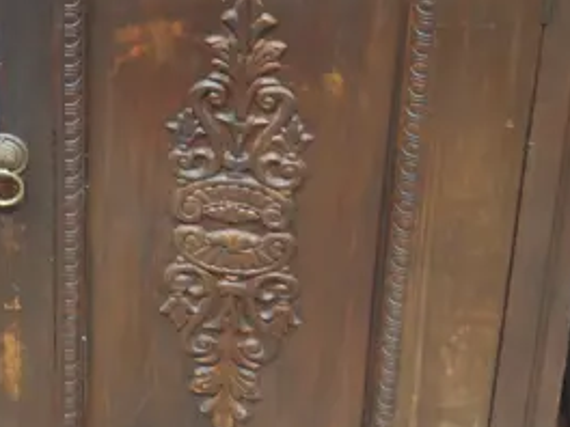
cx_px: -350
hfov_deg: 14.5
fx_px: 2042
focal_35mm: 124
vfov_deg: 11.9
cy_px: 100
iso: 1000
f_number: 3.6
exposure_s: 1/60
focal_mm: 16
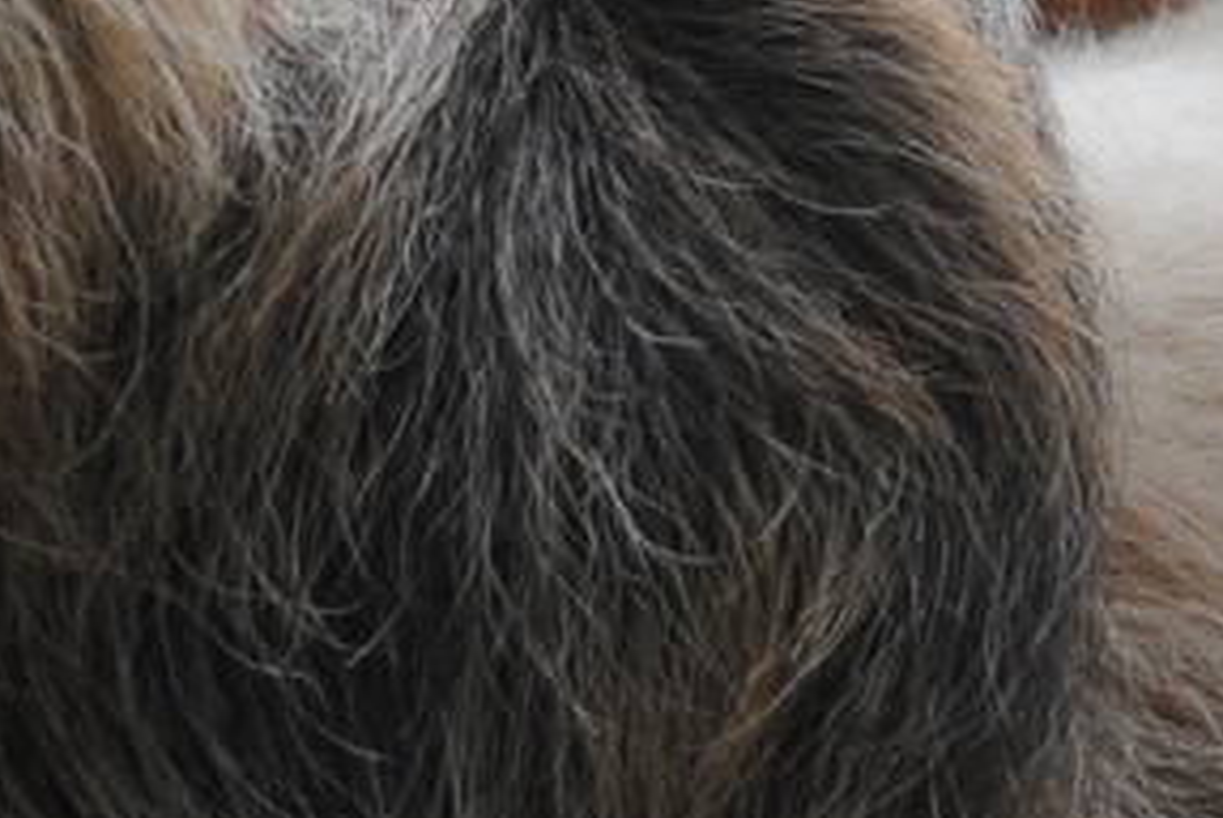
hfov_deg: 2.3
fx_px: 29884
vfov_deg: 1.6
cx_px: 1138
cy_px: 130
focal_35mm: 879
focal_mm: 105
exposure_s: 1/60
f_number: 4.8
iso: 400
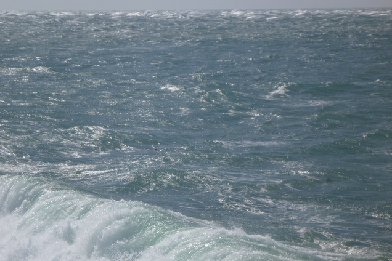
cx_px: 195
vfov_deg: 10.2
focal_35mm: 134
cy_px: 131
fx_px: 1459
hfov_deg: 15.3
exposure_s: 1/1000
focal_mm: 22.8
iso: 100
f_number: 5.9
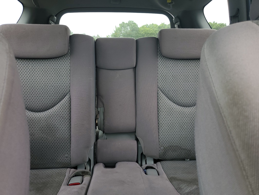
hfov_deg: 67.3
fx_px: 195
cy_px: 98
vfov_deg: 53.1
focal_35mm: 26
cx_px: 130
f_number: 1.5
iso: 56
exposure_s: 1/120
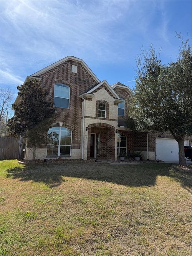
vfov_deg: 71.6
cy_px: 128
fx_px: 178
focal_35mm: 24
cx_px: 96
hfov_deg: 56.8
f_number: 1.78
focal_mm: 6.76
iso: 80
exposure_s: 1/3953
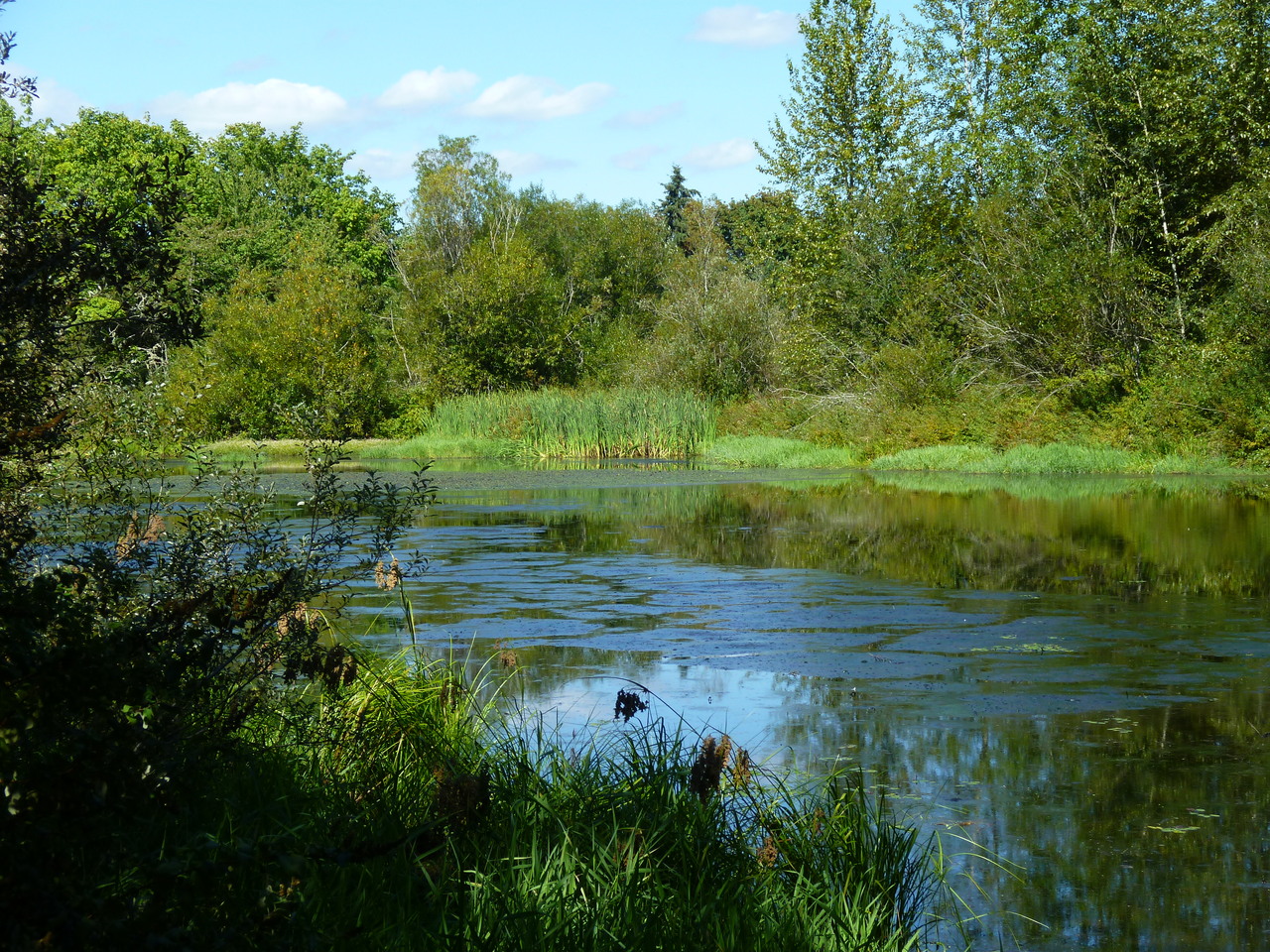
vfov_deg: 20.7
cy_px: 476
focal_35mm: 71
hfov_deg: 27.4
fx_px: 2605
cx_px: 635
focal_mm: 12.7
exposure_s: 1/200
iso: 80
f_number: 4.8
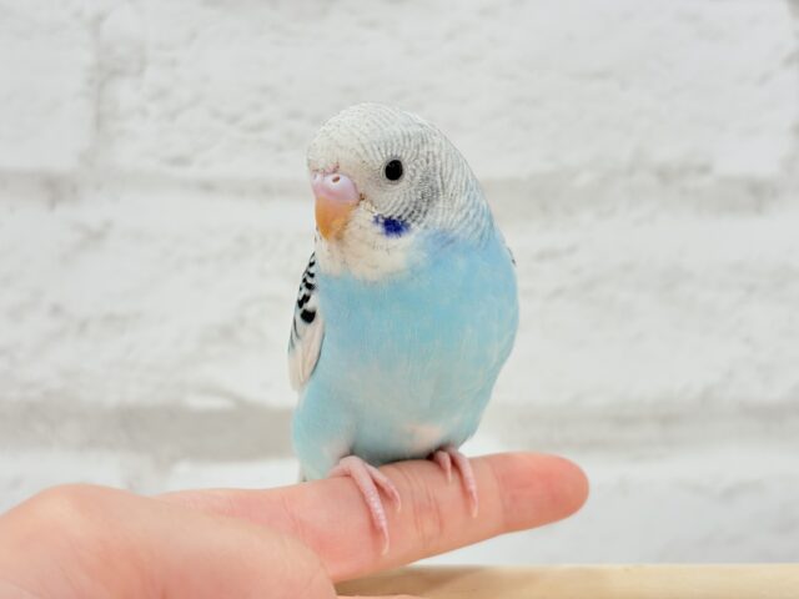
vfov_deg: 28.0
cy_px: 300
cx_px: 400
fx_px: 1200
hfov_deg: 36.8
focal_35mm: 52
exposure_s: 1/100
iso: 80
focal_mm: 5.96
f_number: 1.6
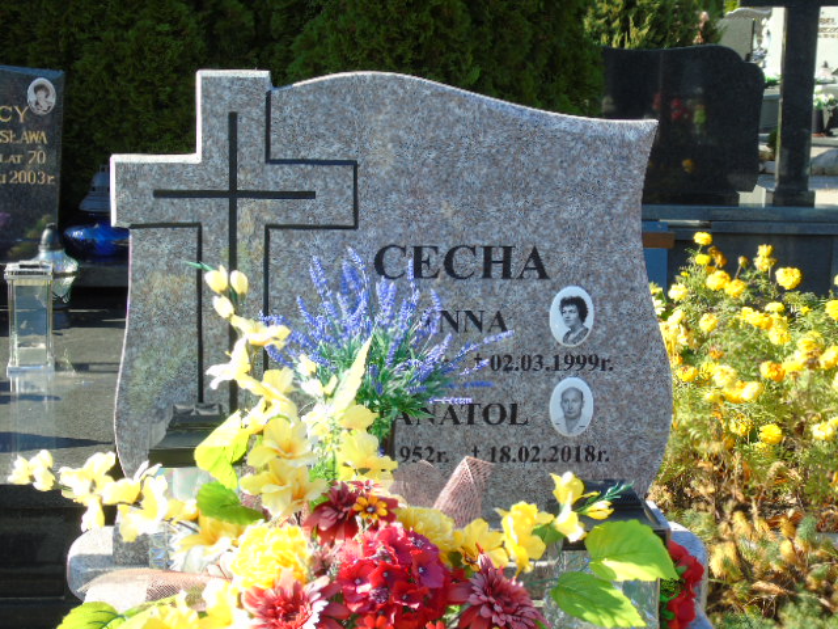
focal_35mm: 71
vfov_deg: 20.7
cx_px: 419
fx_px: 1719
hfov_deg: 27.4
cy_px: 314
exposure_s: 1/125
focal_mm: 13
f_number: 4.7
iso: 80
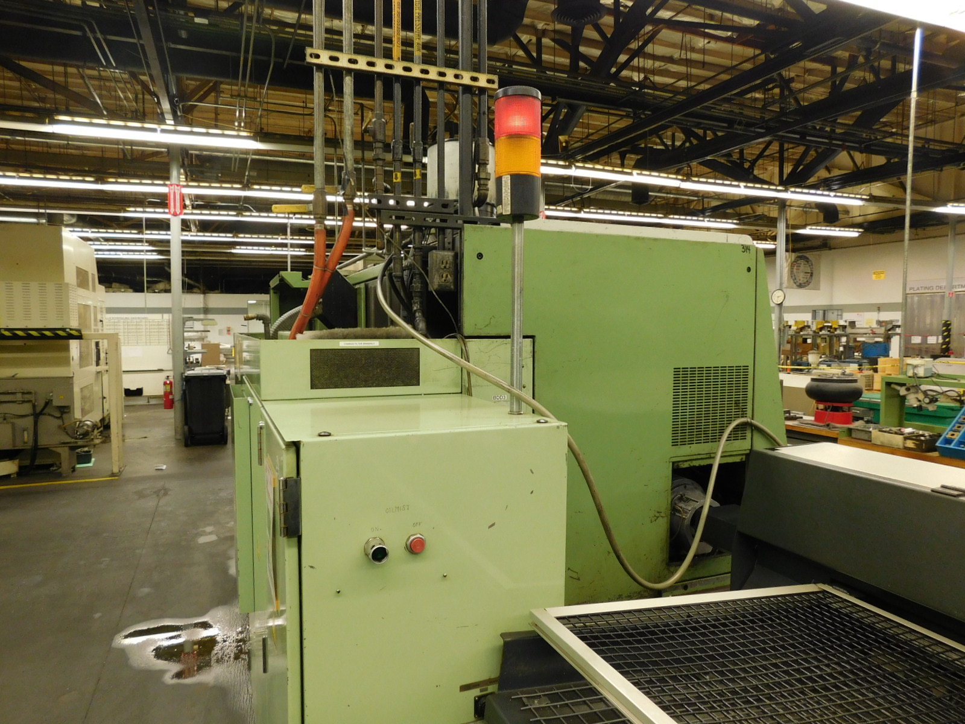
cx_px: 482
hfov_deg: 73.9
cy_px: 362
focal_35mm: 23
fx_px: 641
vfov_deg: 58.9
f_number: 3
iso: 200
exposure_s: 1/30
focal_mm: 4
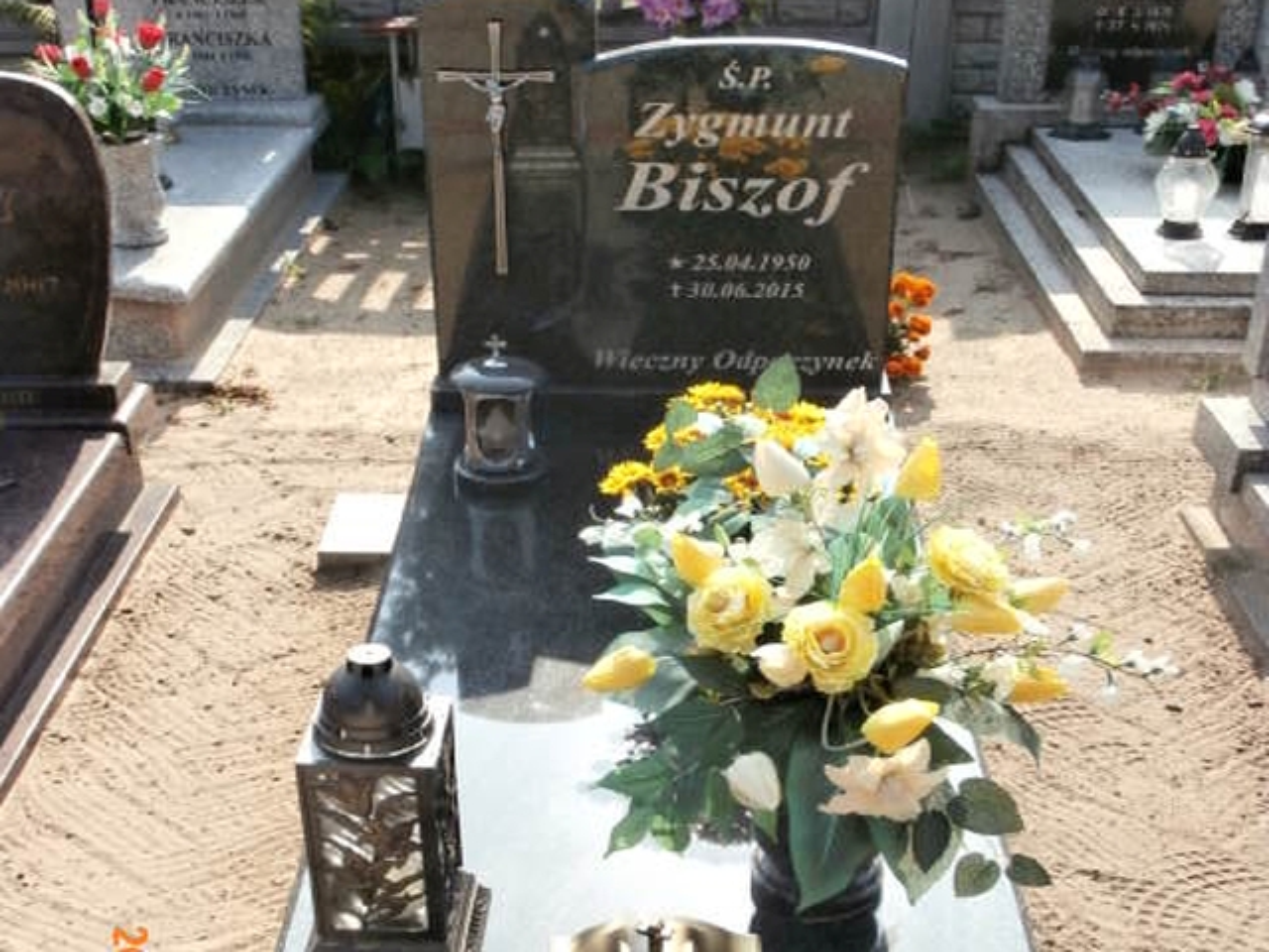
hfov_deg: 49.0
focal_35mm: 38
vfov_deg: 37.7
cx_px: 634
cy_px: 476
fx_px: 1393
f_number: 3.9
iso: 100
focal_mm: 6.67
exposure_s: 1/320
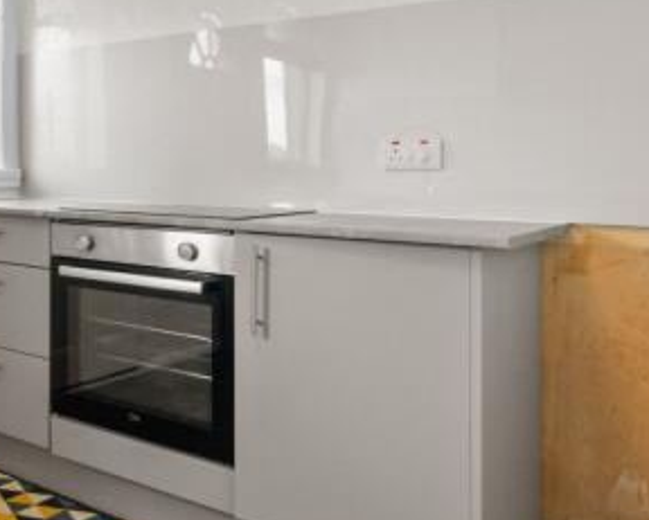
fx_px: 769
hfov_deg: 38.0
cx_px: -65
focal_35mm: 40
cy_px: 164
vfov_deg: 36.9
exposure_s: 1/4
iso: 800
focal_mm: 12
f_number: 16
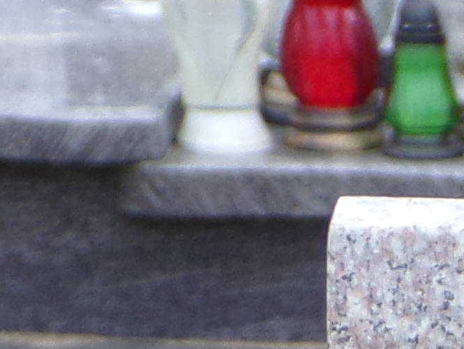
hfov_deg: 4.3
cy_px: 1138
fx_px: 5994
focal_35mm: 447
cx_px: 1198
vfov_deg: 3.2
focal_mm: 11.6
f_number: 3.8
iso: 80
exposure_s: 1/240
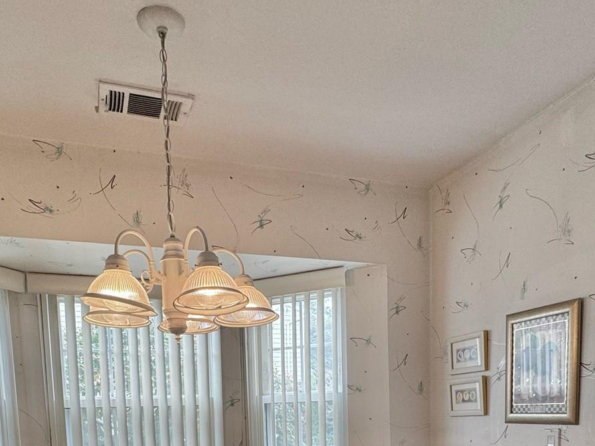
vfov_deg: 37.9
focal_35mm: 32
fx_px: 550
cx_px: 288
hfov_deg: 56.8
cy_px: 474
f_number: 2.2
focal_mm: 2.22
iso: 100
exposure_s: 1/120
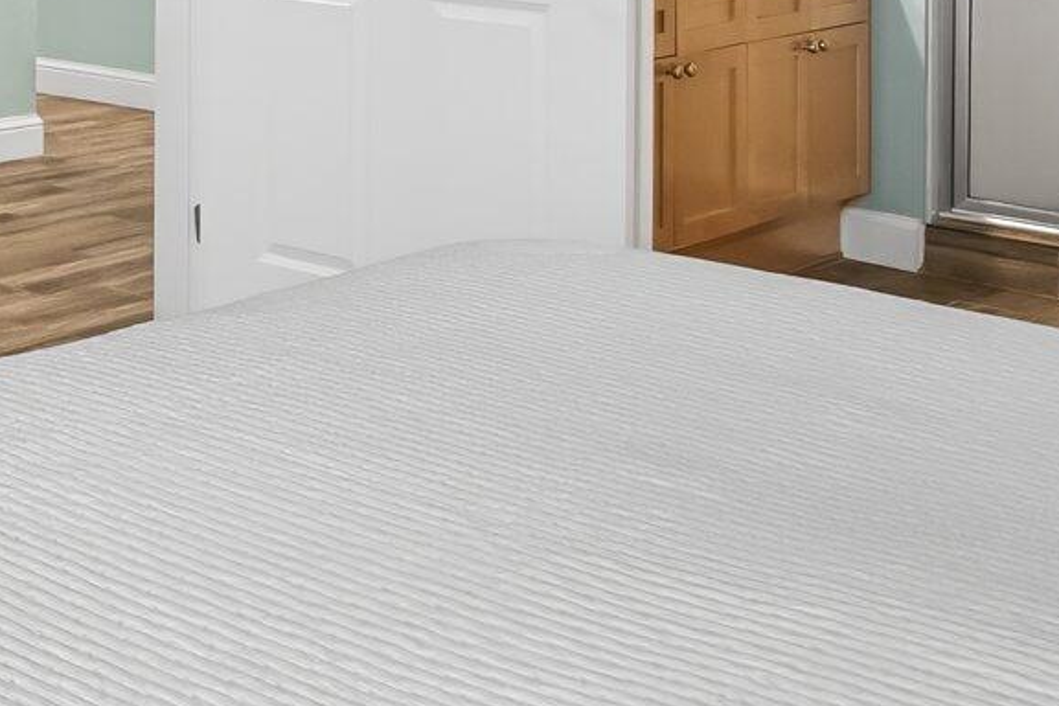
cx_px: -517
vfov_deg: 19.1
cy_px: -271
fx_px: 1903
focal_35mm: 65
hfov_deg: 24.4
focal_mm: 18.2
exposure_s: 1/40
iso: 12800
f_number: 8
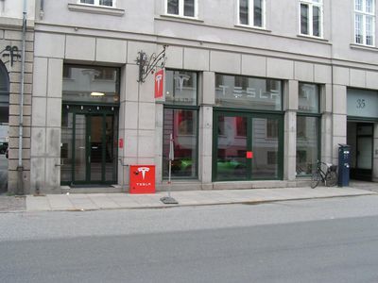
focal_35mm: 38
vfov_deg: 37.7
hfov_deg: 49.0
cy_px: 142
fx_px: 415
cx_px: 189
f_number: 4.5
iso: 50
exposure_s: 1/60
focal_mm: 5.8
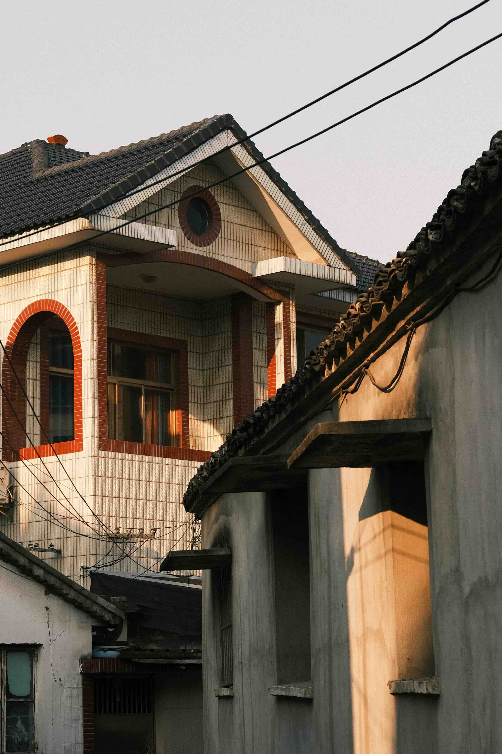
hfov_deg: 15.0
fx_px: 1903
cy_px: 487
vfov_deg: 22.3
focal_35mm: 91
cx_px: 144
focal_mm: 35
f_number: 5.6
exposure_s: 1/950
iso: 500
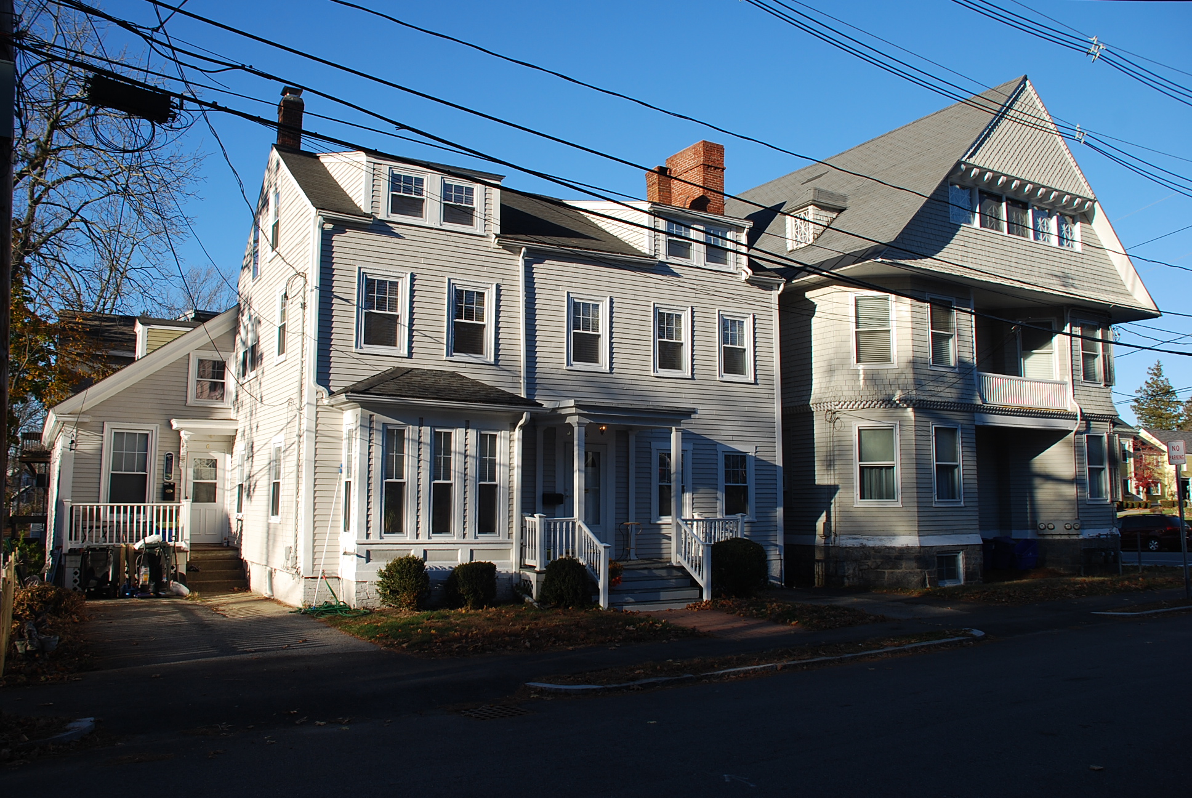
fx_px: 995
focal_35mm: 30
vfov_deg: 43.7
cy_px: 399
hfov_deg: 61.9
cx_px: 596
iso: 100
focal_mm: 20
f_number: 7.1
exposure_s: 1/200
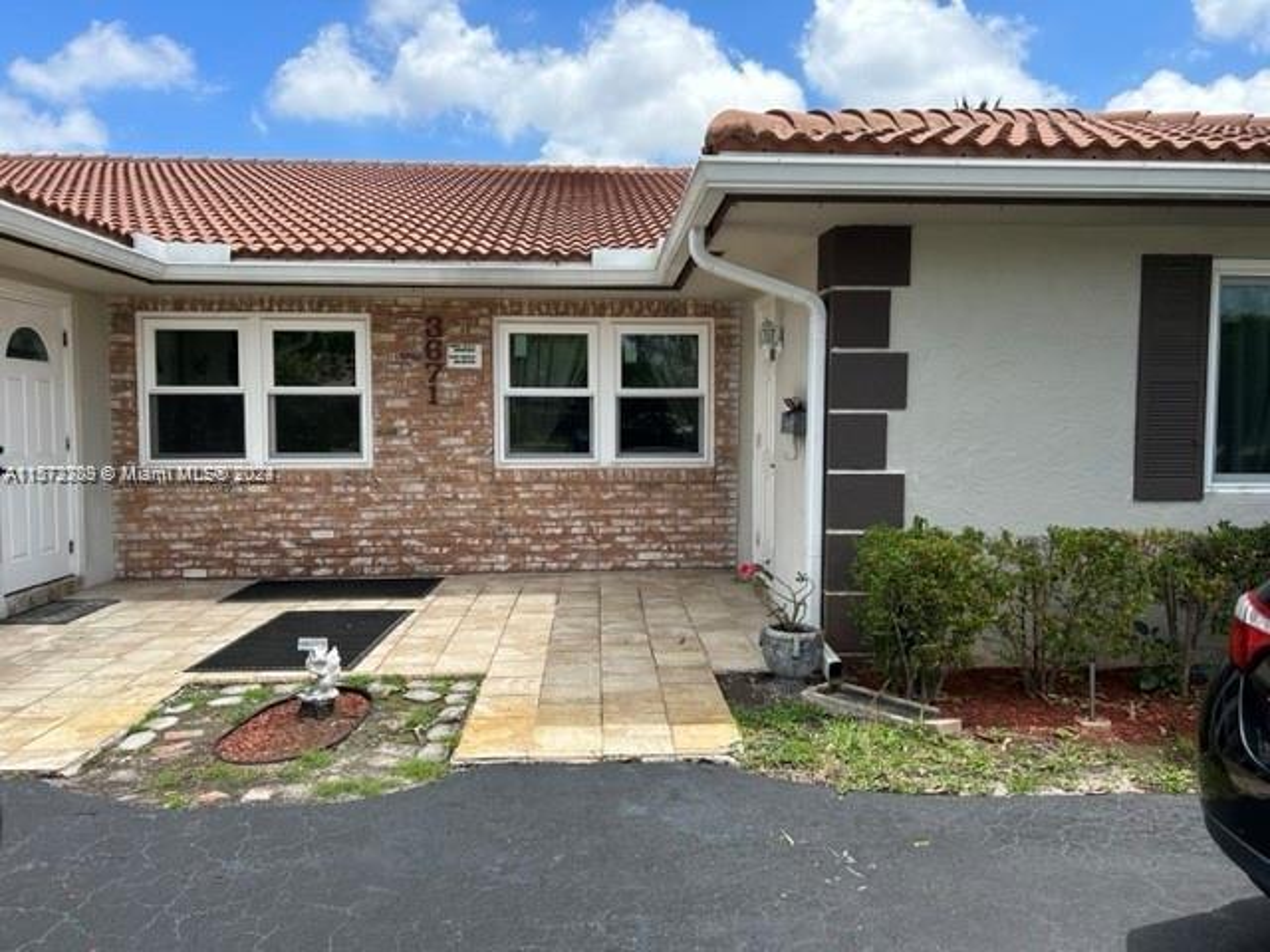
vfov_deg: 53.1
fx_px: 954
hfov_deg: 67.3
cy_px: 476
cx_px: 635
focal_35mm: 26
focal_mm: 5.7
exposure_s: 1/2632
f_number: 1.5
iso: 50
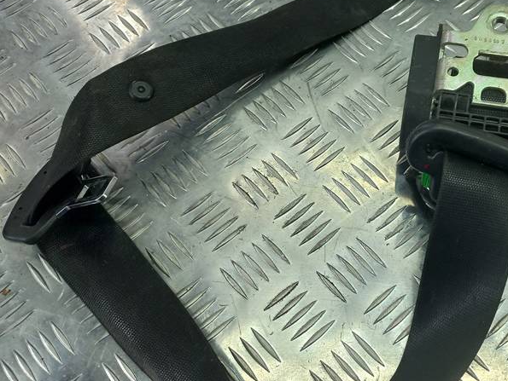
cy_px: 165
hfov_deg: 43.0
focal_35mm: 43
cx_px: 354
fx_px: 631
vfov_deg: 33.6
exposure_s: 1/50
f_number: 1.8
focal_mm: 4.6
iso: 40
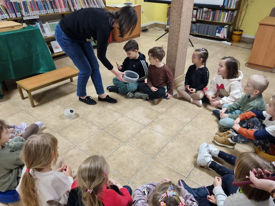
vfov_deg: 53.1
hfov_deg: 67.3
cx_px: 138
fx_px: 207
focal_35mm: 26
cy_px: 103
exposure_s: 1/100
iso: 320
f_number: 1.8
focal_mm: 5.4
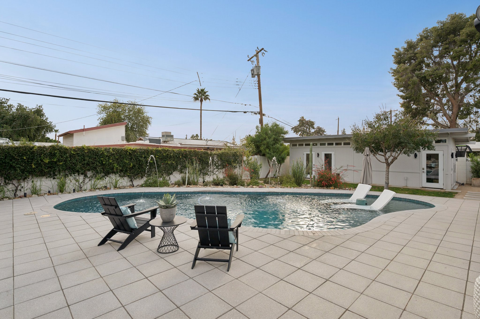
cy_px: 160
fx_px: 233
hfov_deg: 91.7
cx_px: 240
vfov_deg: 68.8
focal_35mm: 18
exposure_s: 1/800
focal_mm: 17.5
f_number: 8
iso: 320
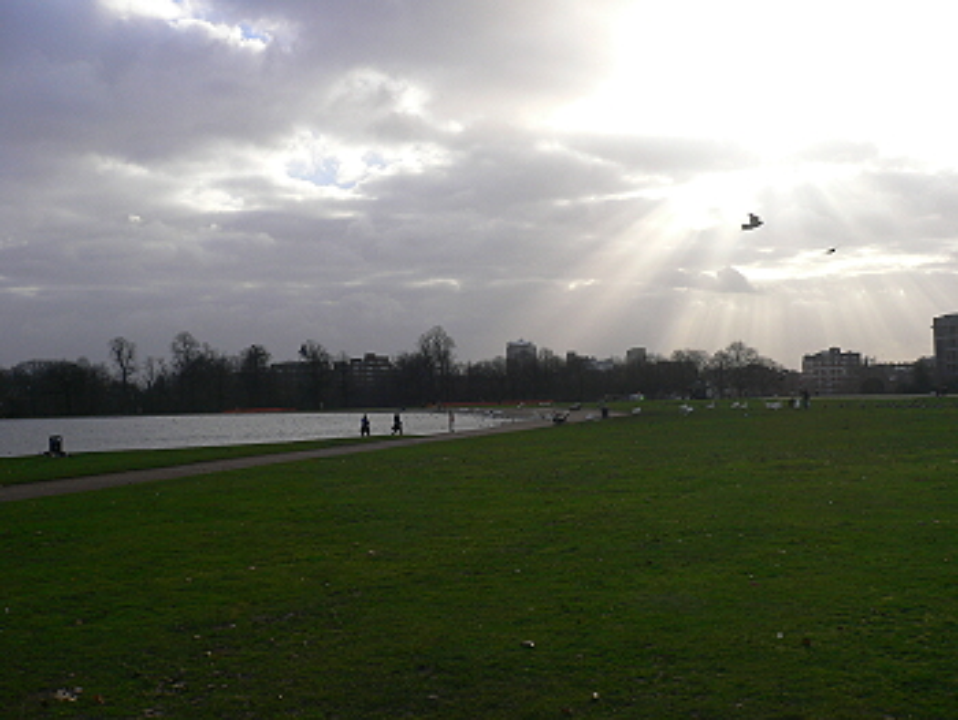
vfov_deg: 40.7
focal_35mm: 35
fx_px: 969
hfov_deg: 52.6
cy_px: 360
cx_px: 479
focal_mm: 5.8
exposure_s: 1/320
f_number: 5.6
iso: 80
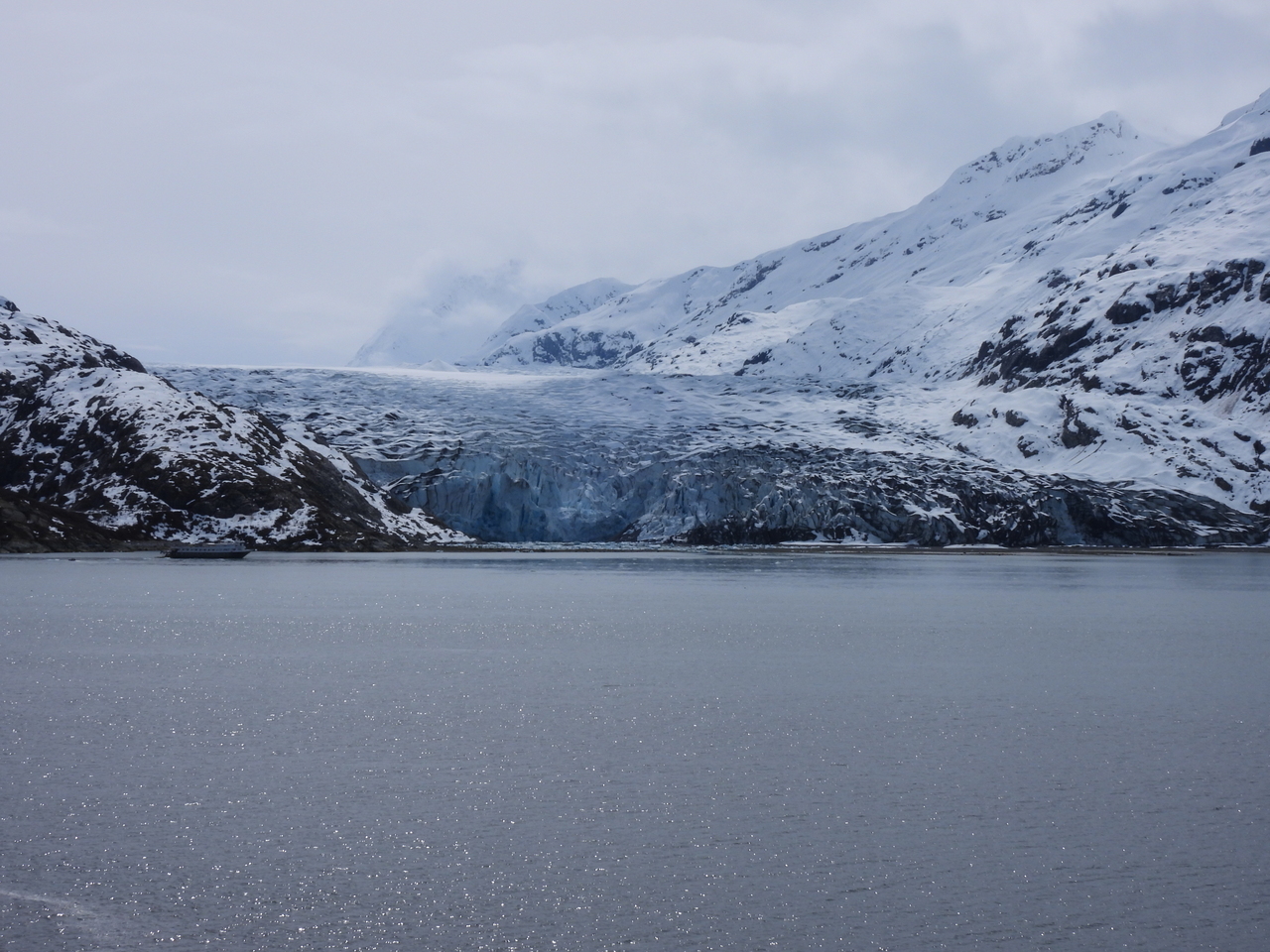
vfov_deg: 19.6
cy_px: 476
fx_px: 2752
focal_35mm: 75
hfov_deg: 26.0
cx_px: 635
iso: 100
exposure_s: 1/1000
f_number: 8
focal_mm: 13.4
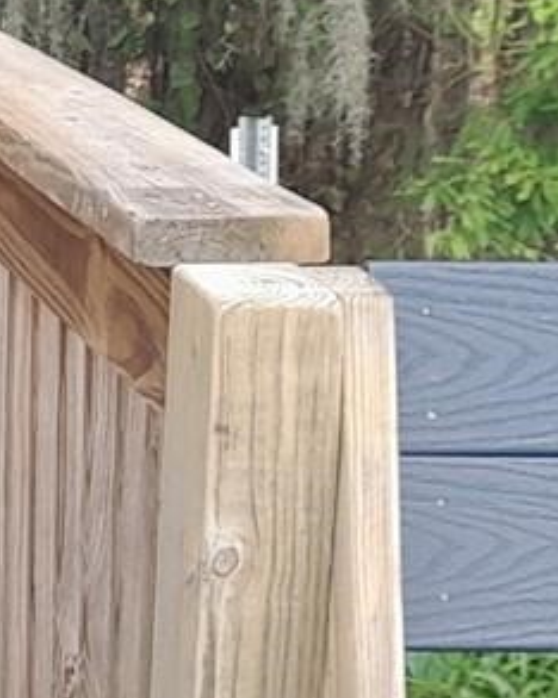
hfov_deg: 9.5
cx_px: -808
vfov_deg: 13.4
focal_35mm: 144
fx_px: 2976
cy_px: 374
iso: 40
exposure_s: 1/60
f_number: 1.8
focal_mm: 4
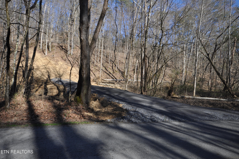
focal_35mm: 24
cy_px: 80
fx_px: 159
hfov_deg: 73.8
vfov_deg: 53.0
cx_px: 120
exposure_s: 1/250
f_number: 8
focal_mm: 16
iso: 200
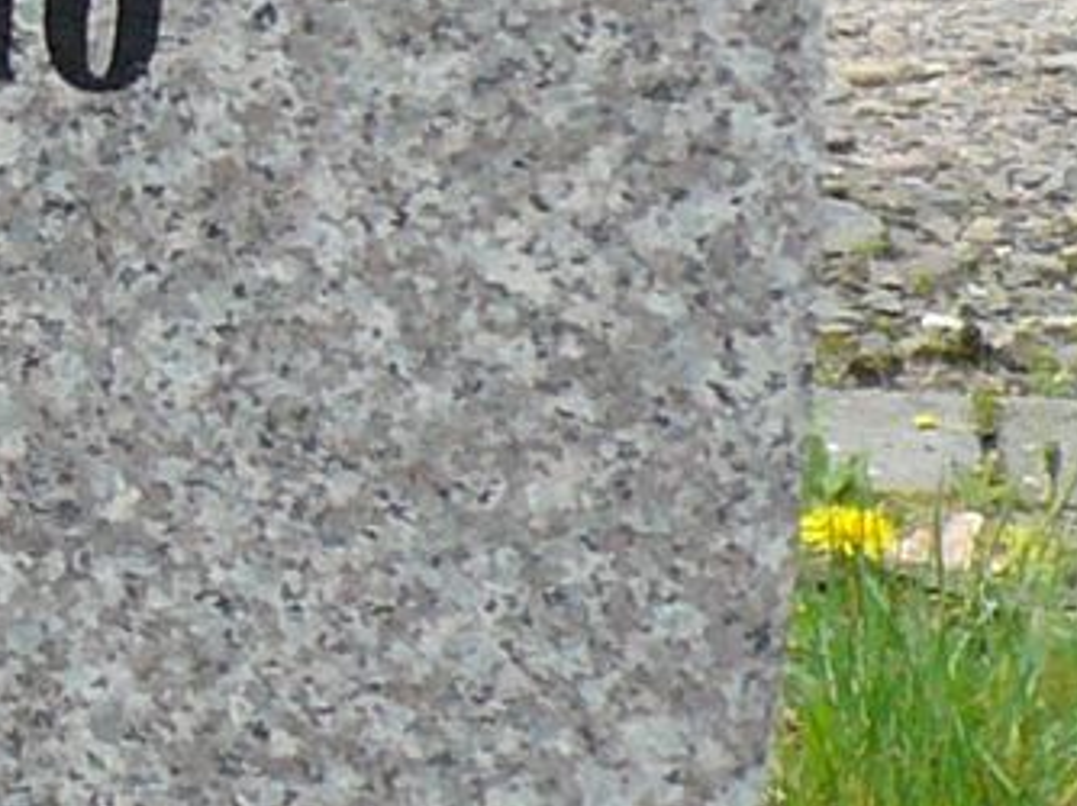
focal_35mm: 391
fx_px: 12156
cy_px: -60
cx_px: -1025
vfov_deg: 3.8
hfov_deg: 5.0
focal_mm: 9.6
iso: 100
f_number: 4
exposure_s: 1/250
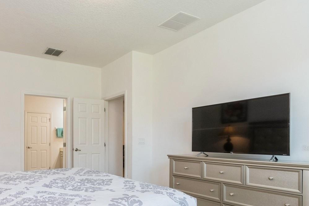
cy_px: 148
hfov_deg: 69.8
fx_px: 206
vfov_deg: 51.4
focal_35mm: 24
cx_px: 84
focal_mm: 10
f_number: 9
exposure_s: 1/20
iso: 400
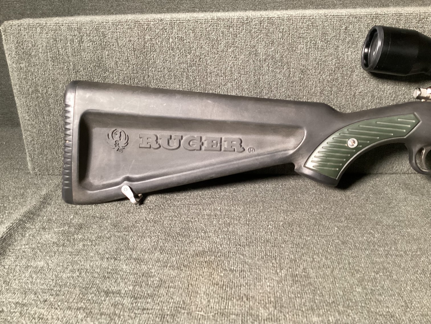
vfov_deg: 45.4
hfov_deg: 58.3
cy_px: 162
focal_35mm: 31
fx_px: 386
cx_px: 216
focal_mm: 3.3
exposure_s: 1/40
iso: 320
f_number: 2.4
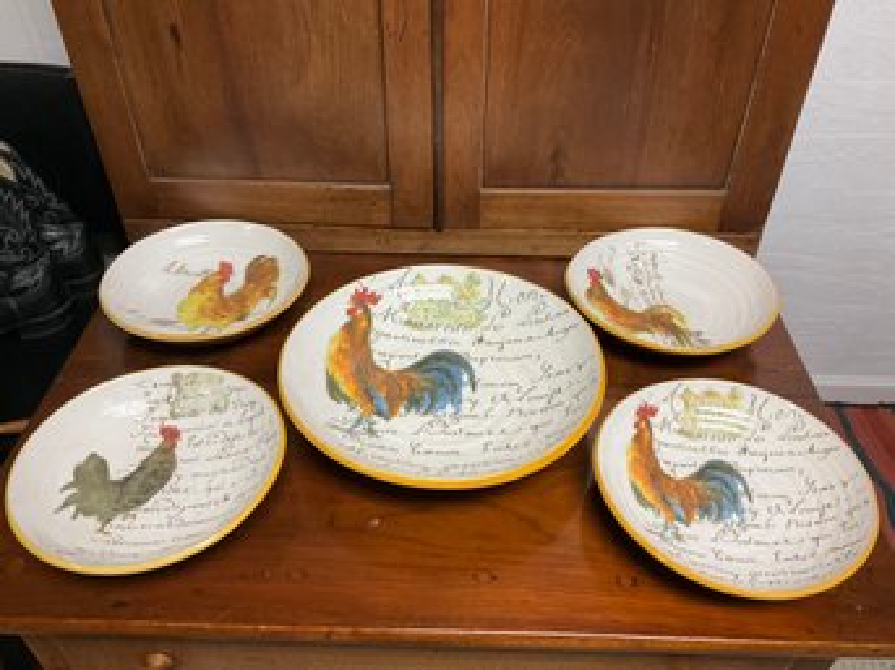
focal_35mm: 29
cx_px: 448
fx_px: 750
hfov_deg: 61.7
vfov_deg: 48.2
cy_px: 335
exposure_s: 1/60
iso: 64
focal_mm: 3
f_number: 1.8
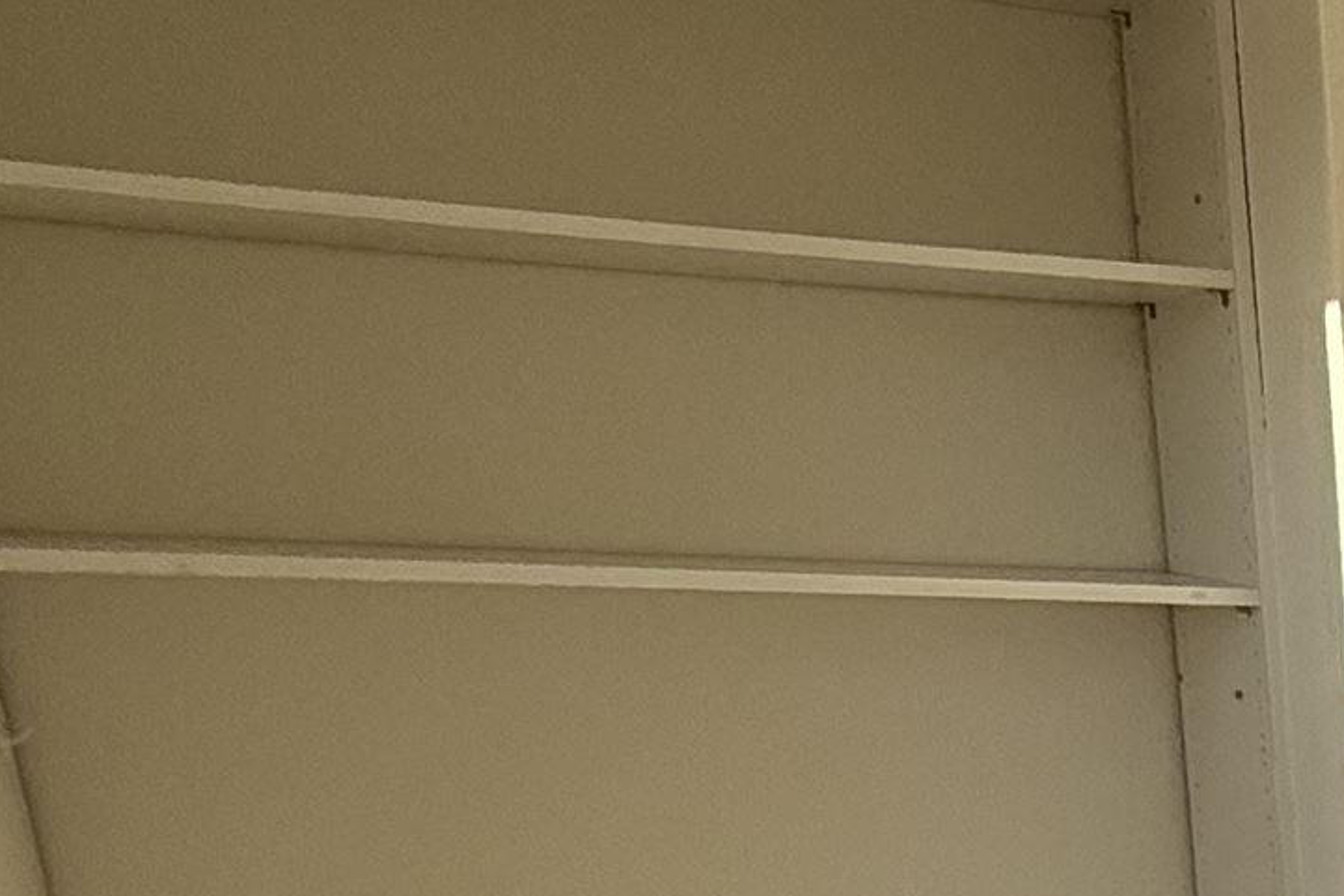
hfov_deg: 23.8
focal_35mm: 62
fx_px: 2315
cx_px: 2140
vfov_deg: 19.7
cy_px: 1252
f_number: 2.2
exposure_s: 1/1001
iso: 50
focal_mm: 2.22
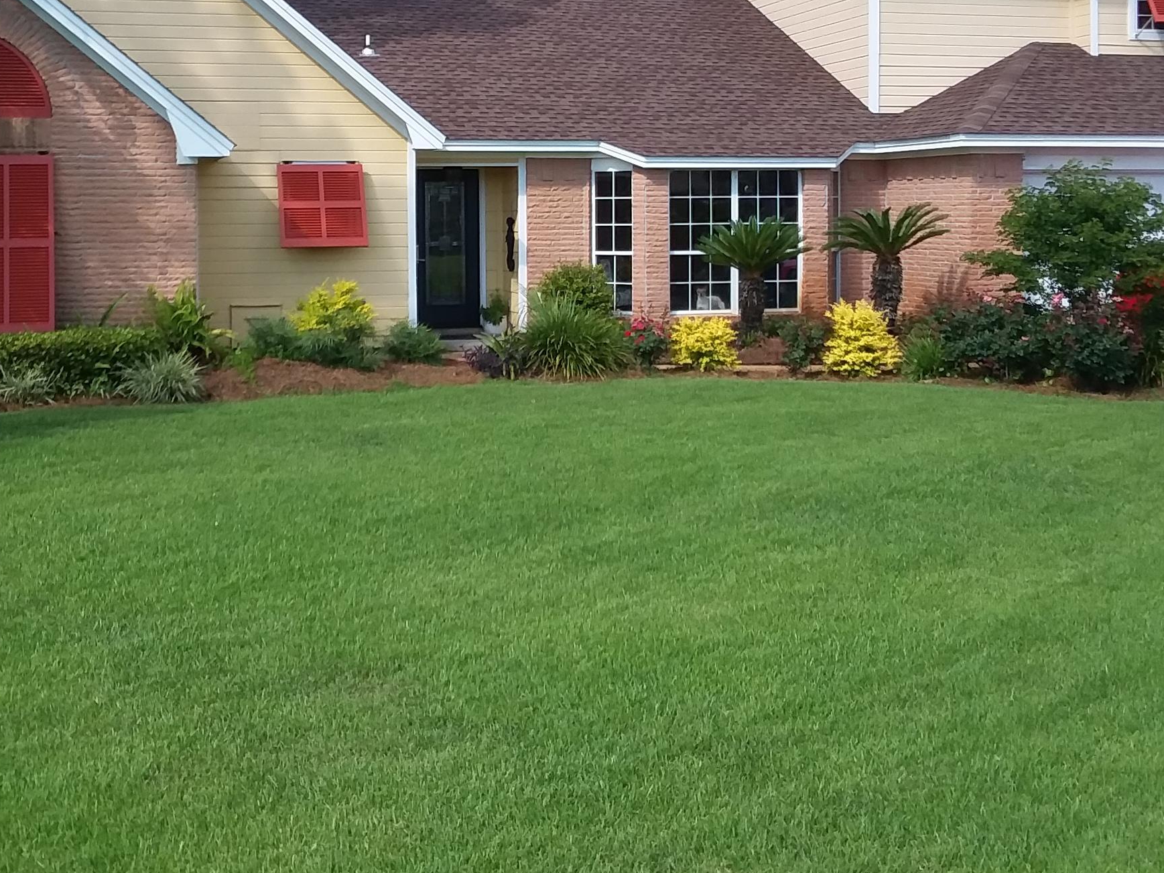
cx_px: 511
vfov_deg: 33.2
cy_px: 259
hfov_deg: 43.8
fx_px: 1446
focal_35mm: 43
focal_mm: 2.47
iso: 40
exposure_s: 1/856
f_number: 1.9
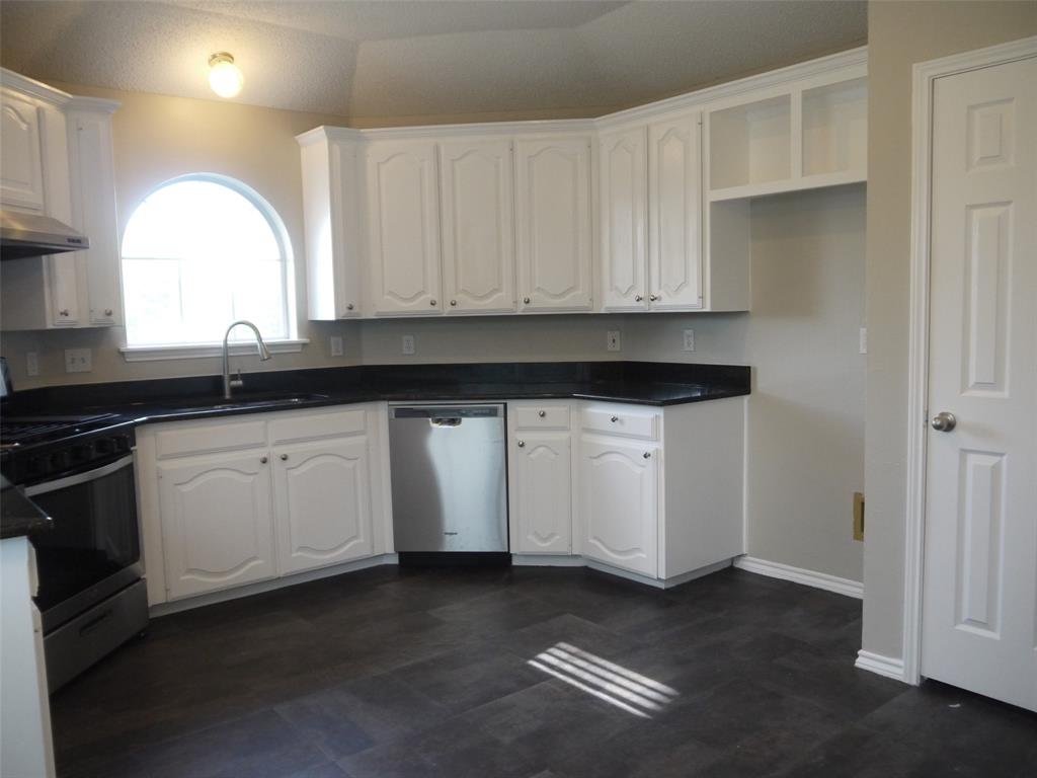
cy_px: 389
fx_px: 839
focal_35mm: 28
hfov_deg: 63.4
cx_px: 518
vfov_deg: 49.7
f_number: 4
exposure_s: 1/125
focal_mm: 14
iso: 800
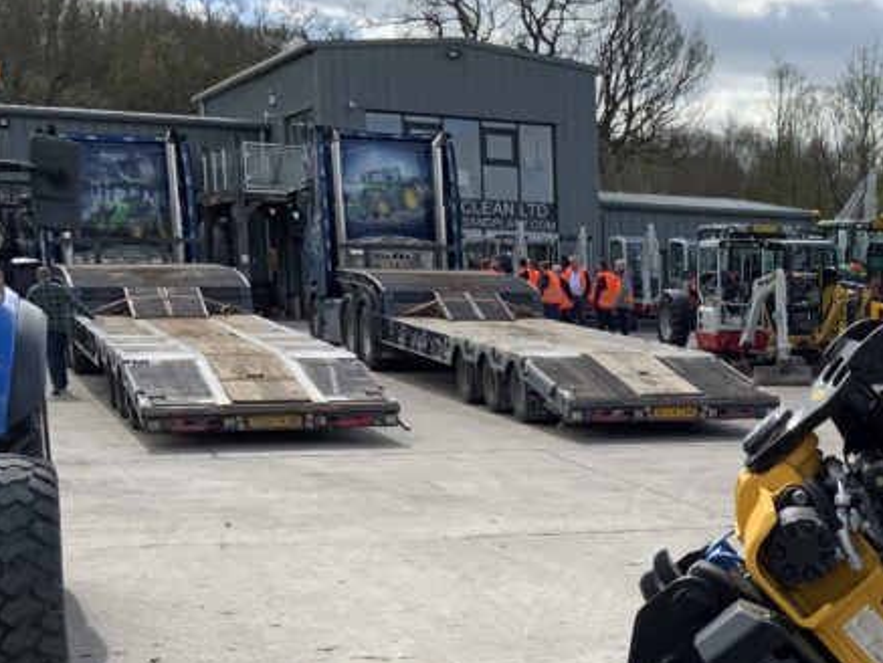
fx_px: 1735
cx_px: 867
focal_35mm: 68
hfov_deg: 27.1
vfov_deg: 20.8
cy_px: 691
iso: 16
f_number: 1.8
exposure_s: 1/1221
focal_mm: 3
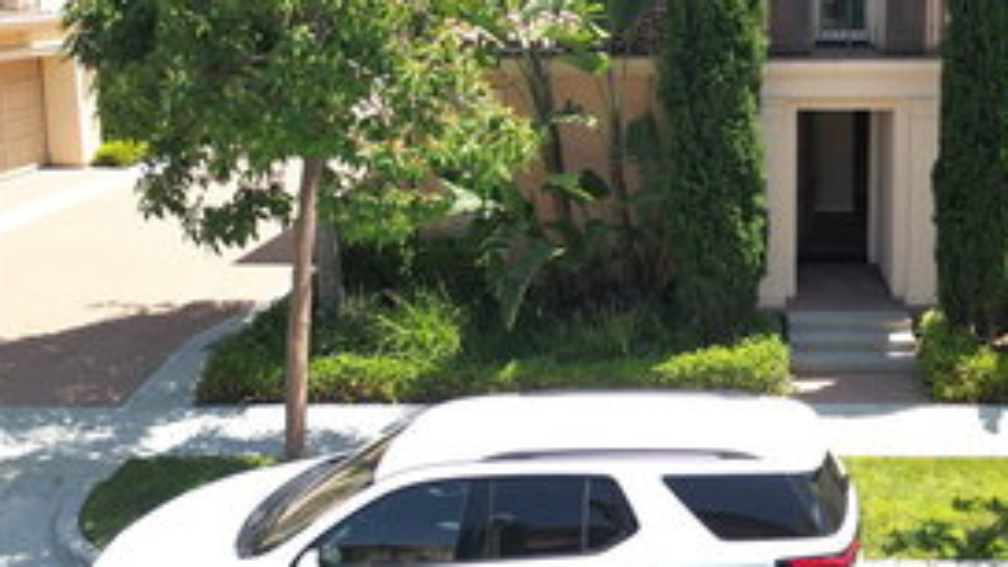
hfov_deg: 47.3
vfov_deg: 28.4
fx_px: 1096
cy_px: 115
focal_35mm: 41
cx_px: 776
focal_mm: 6.72
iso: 100
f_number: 1.7
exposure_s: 1/320
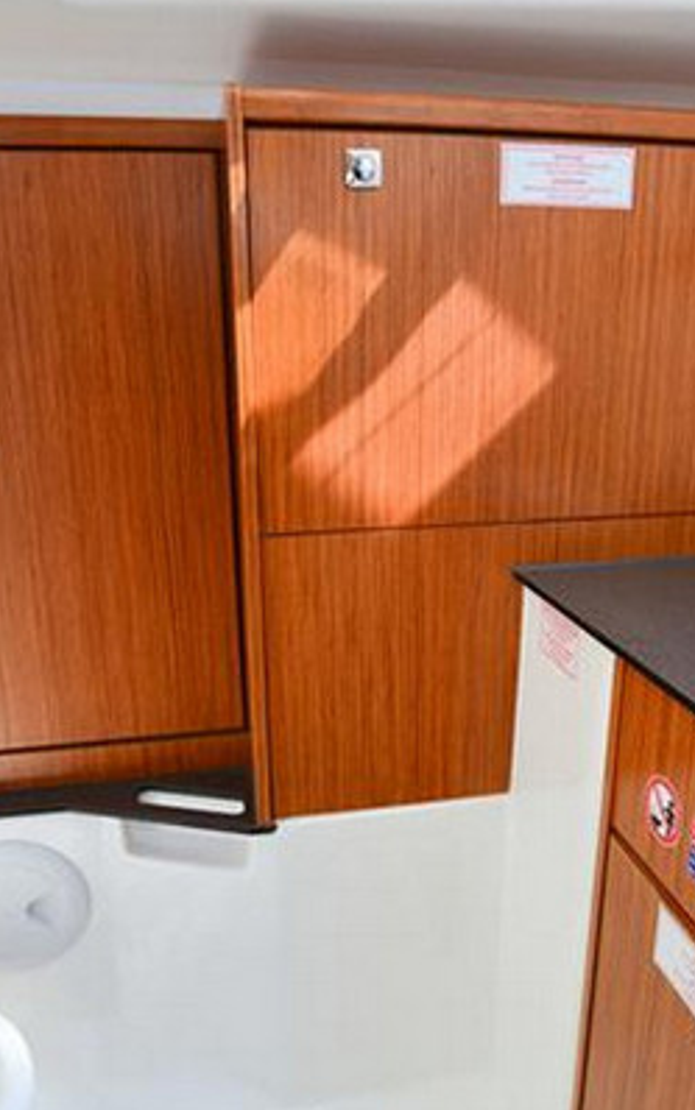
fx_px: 818
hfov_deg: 46.0
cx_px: 371
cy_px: 562
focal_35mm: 27
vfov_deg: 68.4
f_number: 5
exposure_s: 1/100
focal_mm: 17
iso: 800
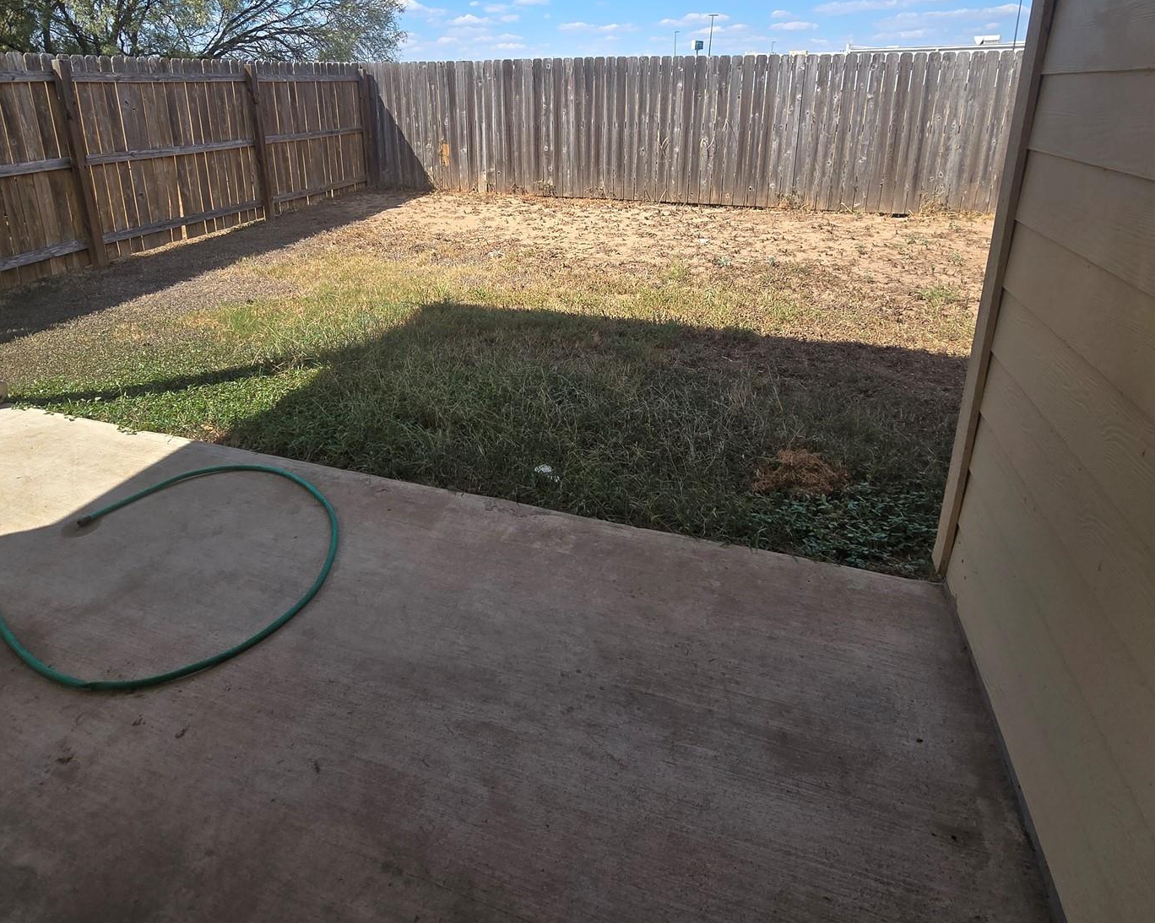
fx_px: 649
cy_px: 279
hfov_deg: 83.1
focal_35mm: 19
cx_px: 523
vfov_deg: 68.1
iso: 50
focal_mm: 2.2
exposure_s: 1/1372
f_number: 2.2
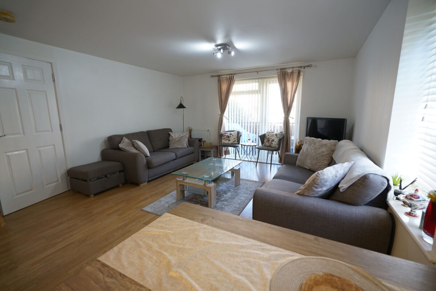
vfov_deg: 73.8
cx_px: 218
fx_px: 194
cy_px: 146
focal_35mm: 16
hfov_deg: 96.7
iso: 400
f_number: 4
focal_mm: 16
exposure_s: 1/50
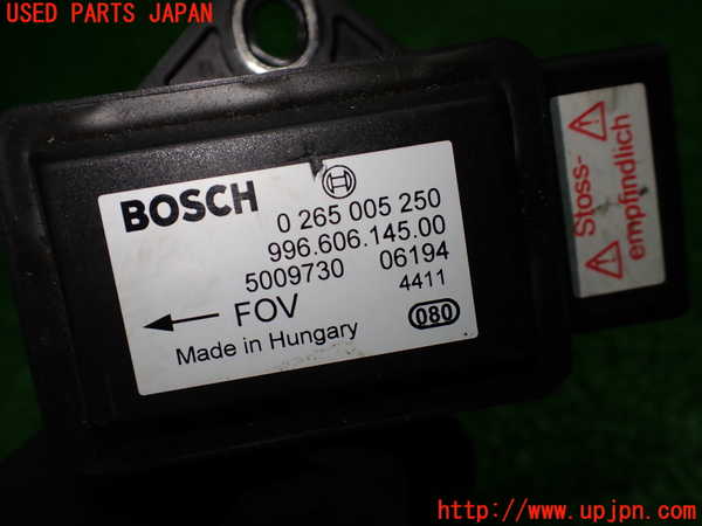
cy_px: 263
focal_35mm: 30
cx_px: 351
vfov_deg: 46.8
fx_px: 608
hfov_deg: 60.0
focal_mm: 5.4
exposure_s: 1/200
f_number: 2.3
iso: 100
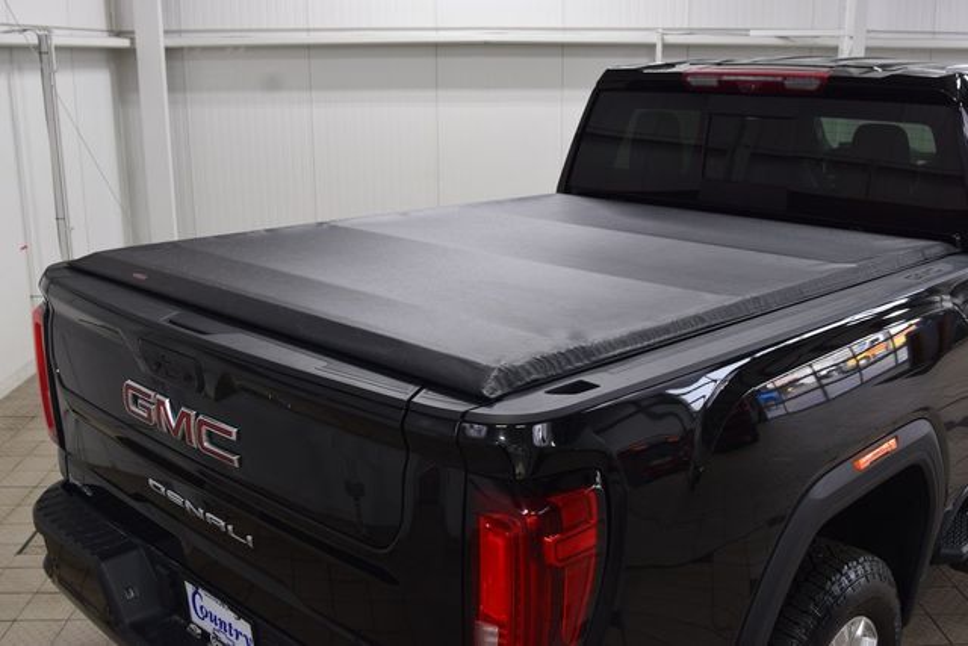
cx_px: 484
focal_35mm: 36
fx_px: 968
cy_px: 323
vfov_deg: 36.9
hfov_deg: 53.1
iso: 400
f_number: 6.3
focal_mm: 24
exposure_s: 1/20
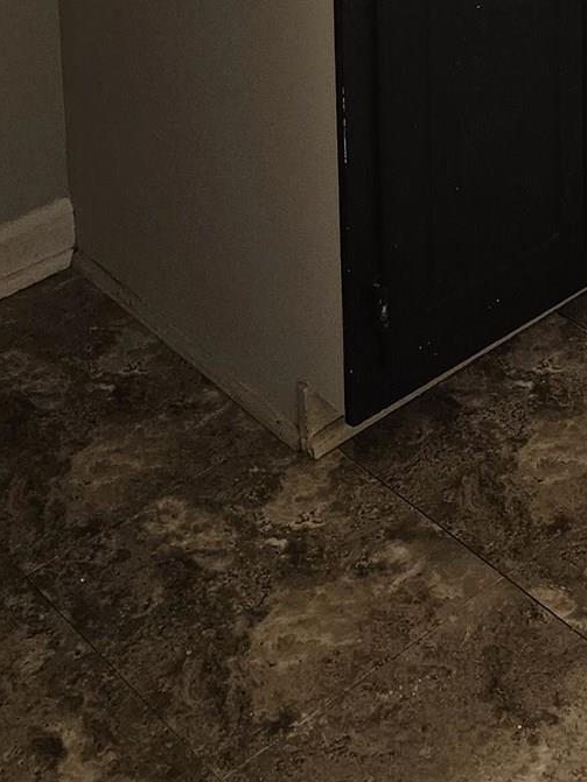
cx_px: 503
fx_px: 1787
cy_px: -429
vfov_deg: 20.6
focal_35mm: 79
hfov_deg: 18.4
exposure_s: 1/120
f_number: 1.7
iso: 250
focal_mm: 6.3
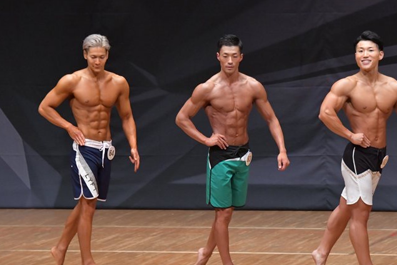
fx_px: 3230
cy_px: 157
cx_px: 237
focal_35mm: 293
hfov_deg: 7.0
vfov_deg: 4.7
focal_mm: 160
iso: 6400
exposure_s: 1/400
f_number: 5.6
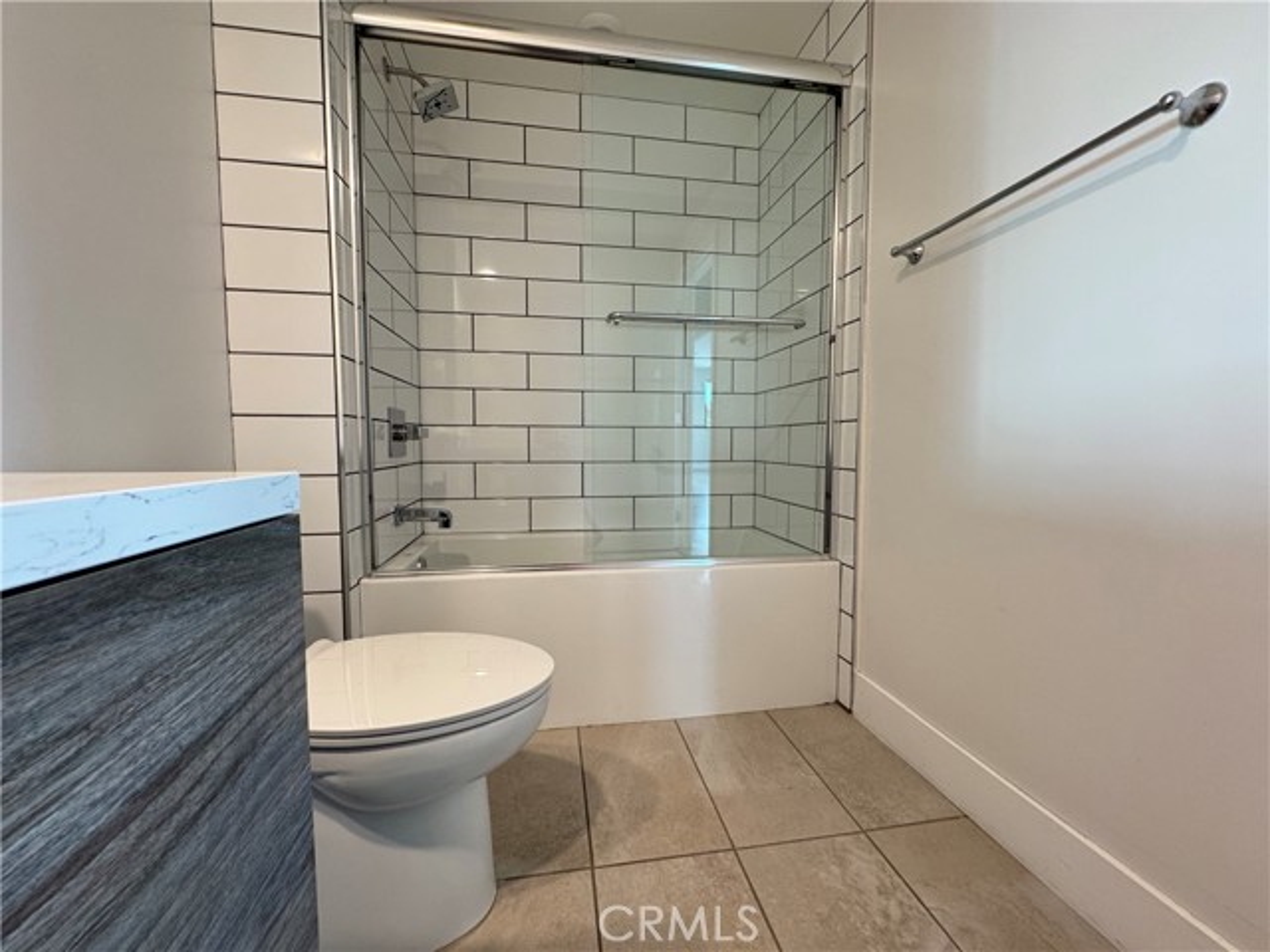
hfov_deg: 102.1
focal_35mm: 14
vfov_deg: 85.7
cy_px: 476
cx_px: 635
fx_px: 514
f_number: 2.2
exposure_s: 1/60
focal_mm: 2.22
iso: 250
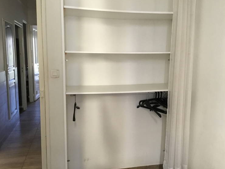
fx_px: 214
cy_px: 84
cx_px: 110
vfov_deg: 42.9
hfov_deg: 55.4
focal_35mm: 33
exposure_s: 1/33
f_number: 2.4
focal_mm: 3.3
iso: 200
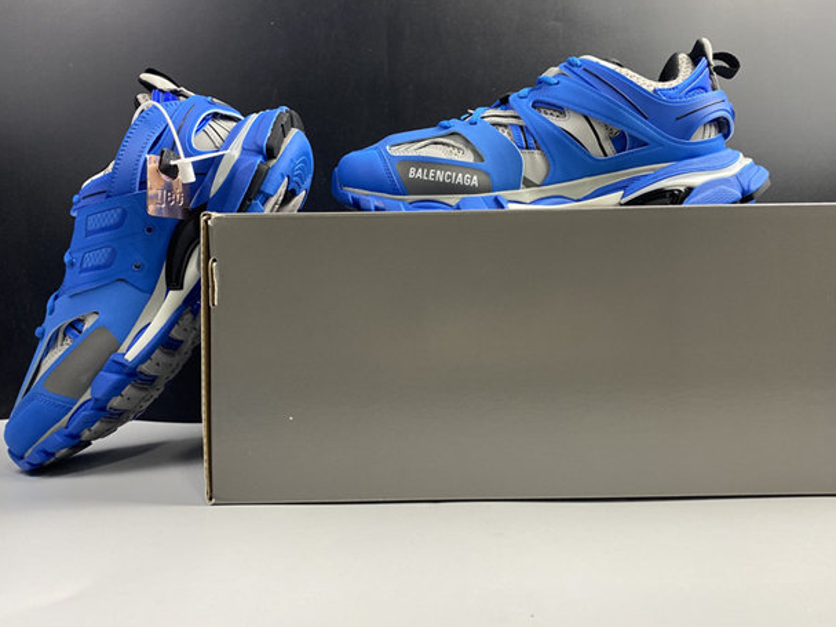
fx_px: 724
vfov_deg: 46.7
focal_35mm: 30
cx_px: 446
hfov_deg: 59.9
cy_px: 290
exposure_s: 1/100
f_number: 1.8
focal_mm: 4.25
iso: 80
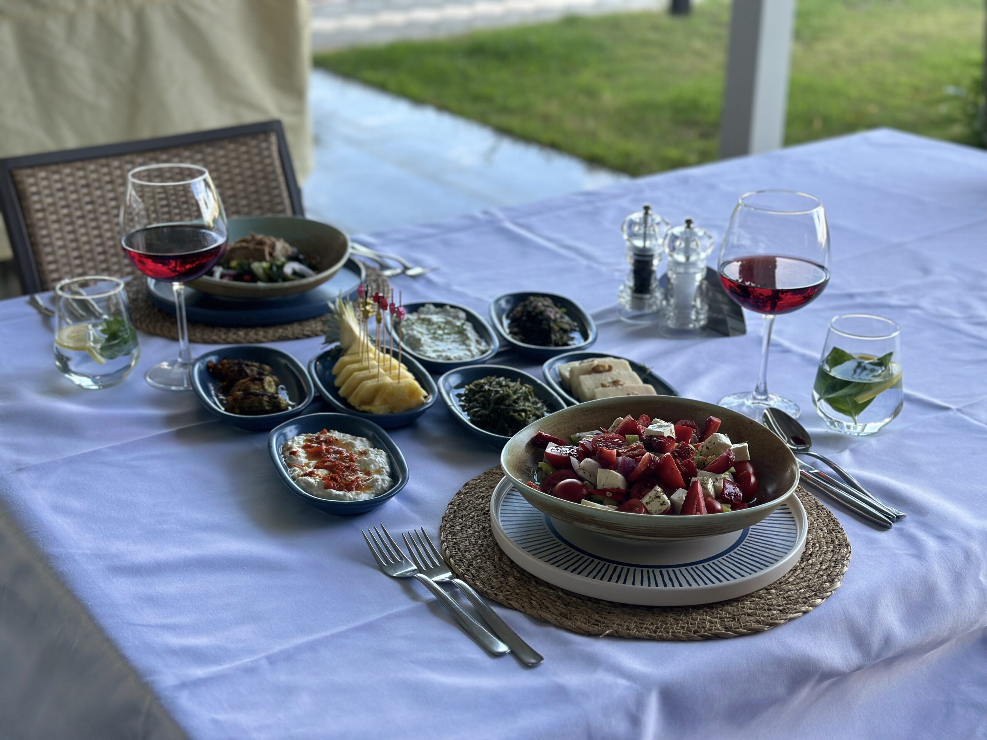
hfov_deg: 39.7
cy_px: 370
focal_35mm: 48
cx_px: 494
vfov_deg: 30.3
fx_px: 1369
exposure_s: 1/399
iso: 80
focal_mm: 6.86
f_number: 1.78
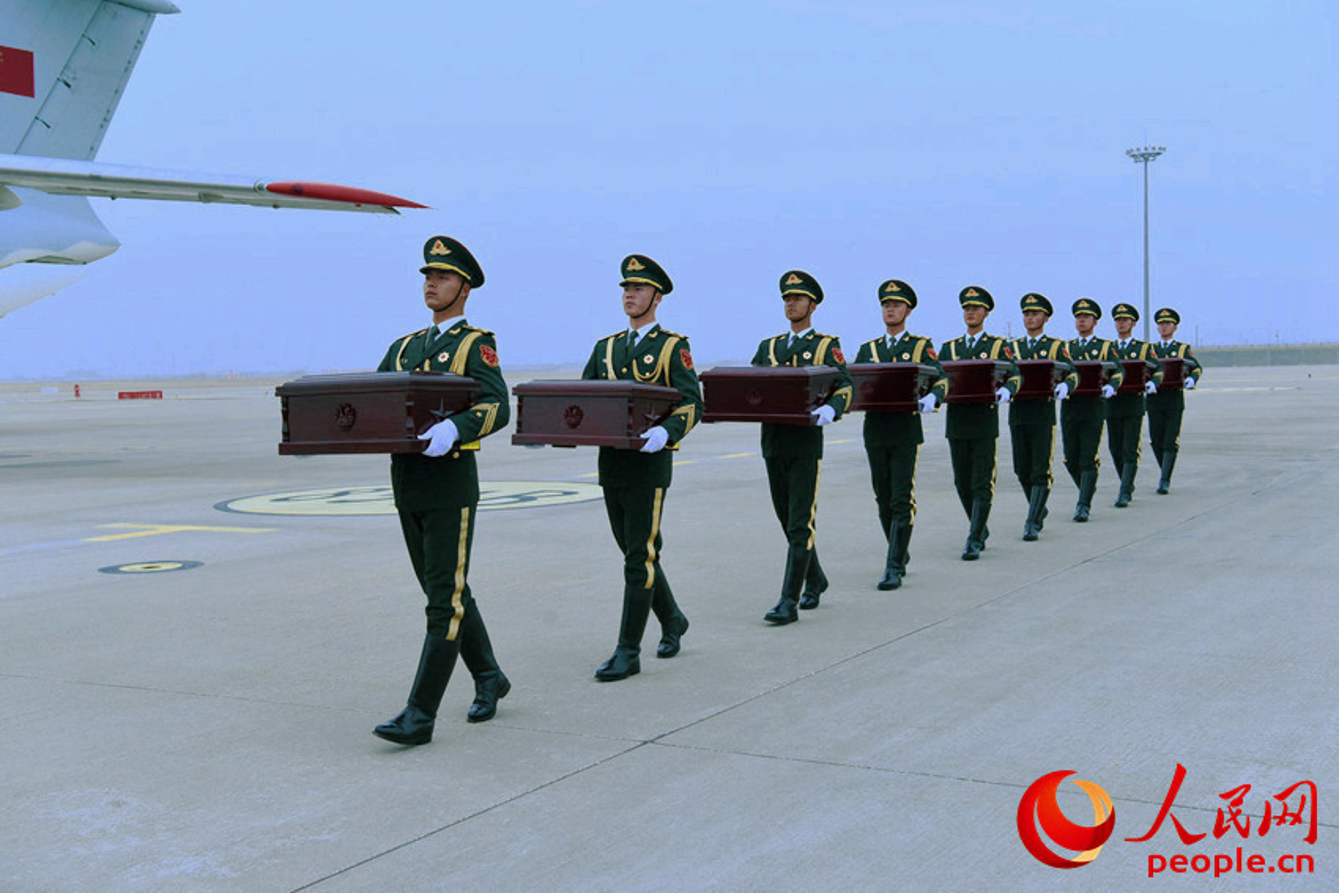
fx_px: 1637
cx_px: 670
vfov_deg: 30.5
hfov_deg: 44.5
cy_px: 446
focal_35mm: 44
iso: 1000
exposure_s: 1/3200
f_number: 6.3
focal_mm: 44
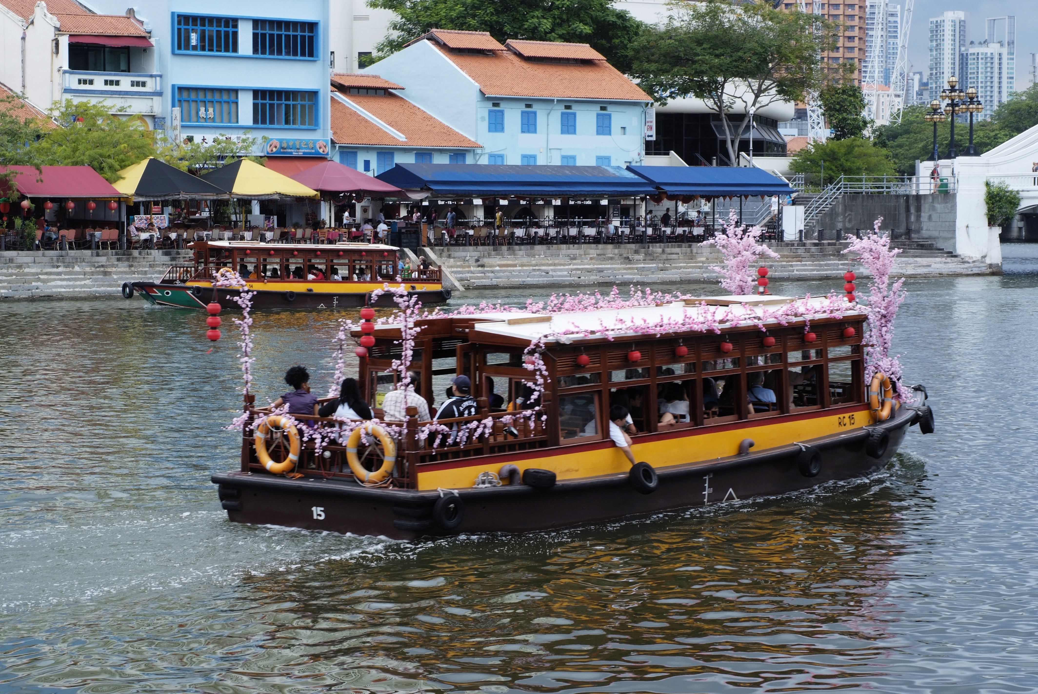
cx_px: 519
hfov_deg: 22.6
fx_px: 2598
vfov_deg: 15.2
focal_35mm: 90
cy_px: 347
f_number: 10
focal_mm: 60
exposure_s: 1/100
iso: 200
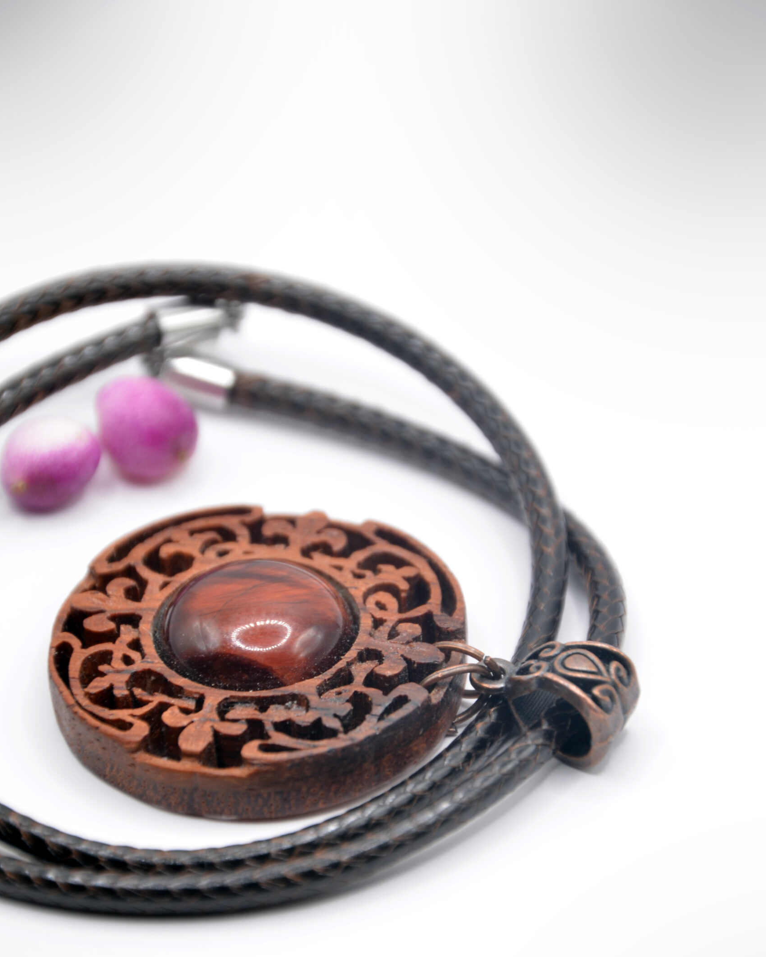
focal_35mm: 459
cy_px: 561
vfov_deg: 4.2
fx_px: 13006
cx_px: 383
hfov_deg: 3.4
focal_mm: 270
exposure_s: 1/30
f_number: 8
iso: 200
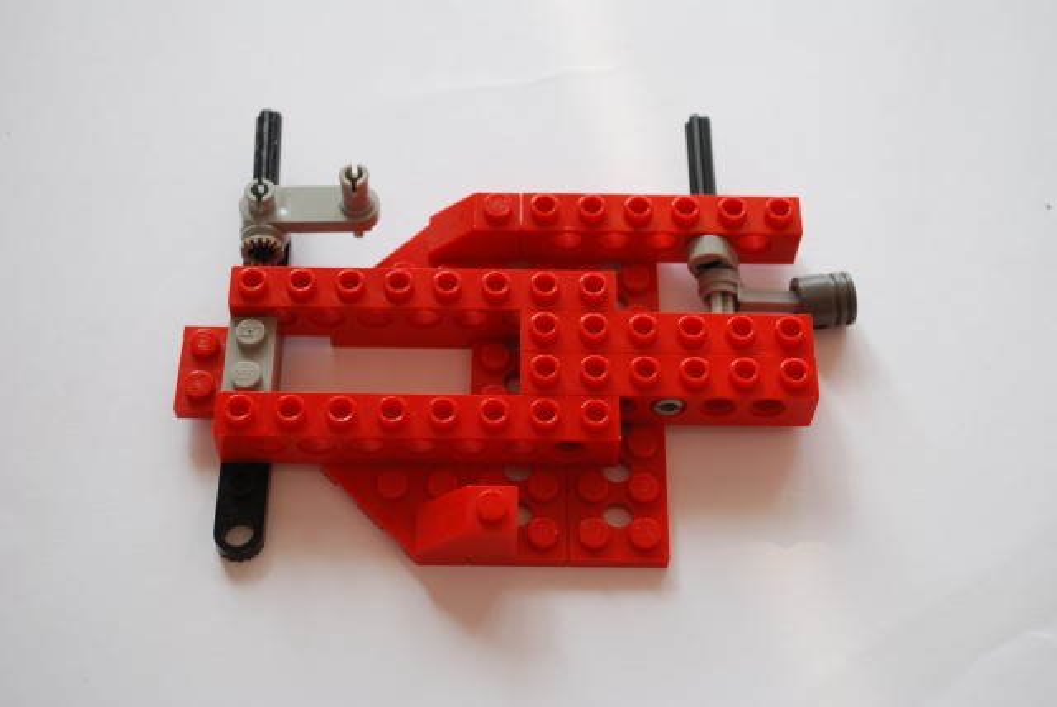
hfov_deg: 35.0
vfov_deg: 23.8
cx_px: 528
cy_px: 354
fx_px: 1675
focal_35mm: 57
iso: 200
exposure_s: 1/40
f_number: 5.3
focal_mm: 38
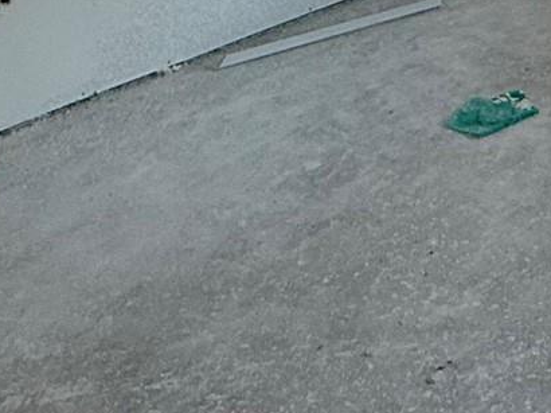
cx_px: 523
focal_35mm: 70
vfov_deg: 17.2
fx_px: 1114
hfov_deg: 26.6
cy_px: -331
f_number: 2.2
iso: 100
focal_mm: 2.22
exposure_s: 1/99
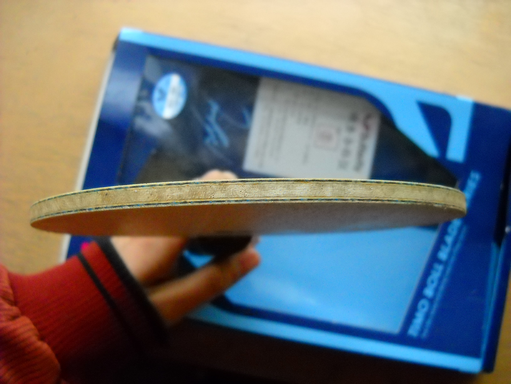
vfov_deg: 35.1
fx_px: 605
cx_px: 256
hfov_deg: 45.8
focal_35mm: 41
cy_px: 192
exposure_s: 1/100
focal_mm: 6.72
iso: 800
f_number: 3.1
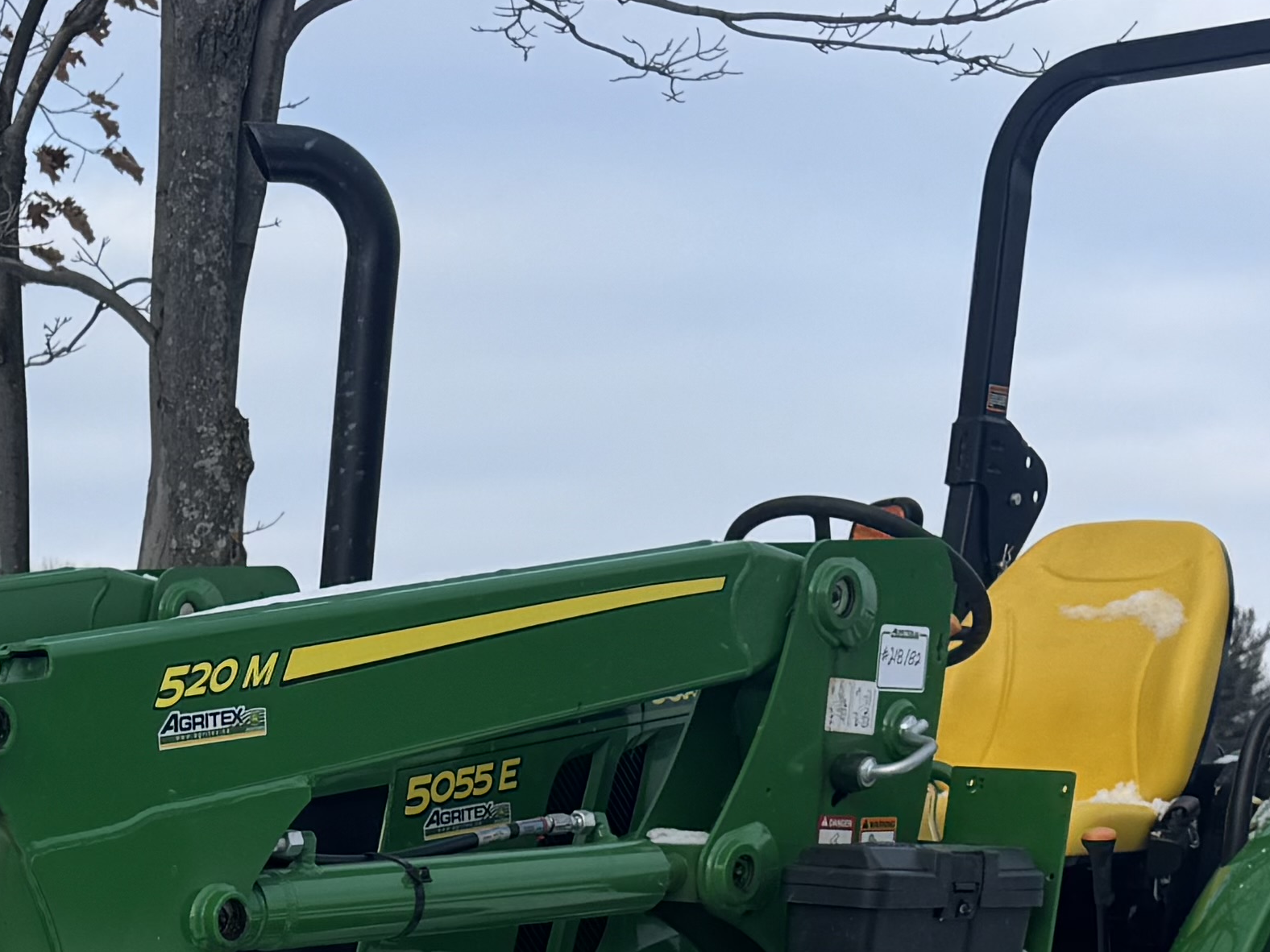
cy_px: 1534
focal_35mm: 87
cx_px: -78
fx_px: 3192
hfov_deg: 21.5
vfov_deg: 15.3
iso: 80
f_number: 1.78
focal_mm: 6.76
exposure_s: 1/1524
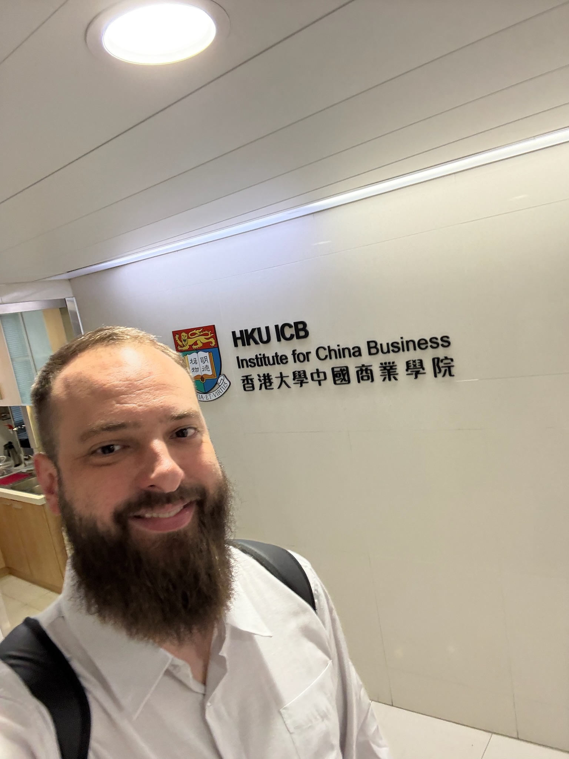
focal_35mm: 23
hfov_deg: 58.9
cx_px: 284
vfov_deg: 73.9
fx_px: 504
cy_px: 380
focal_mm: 2.69
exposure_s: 1/50
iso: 160
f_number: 1.9
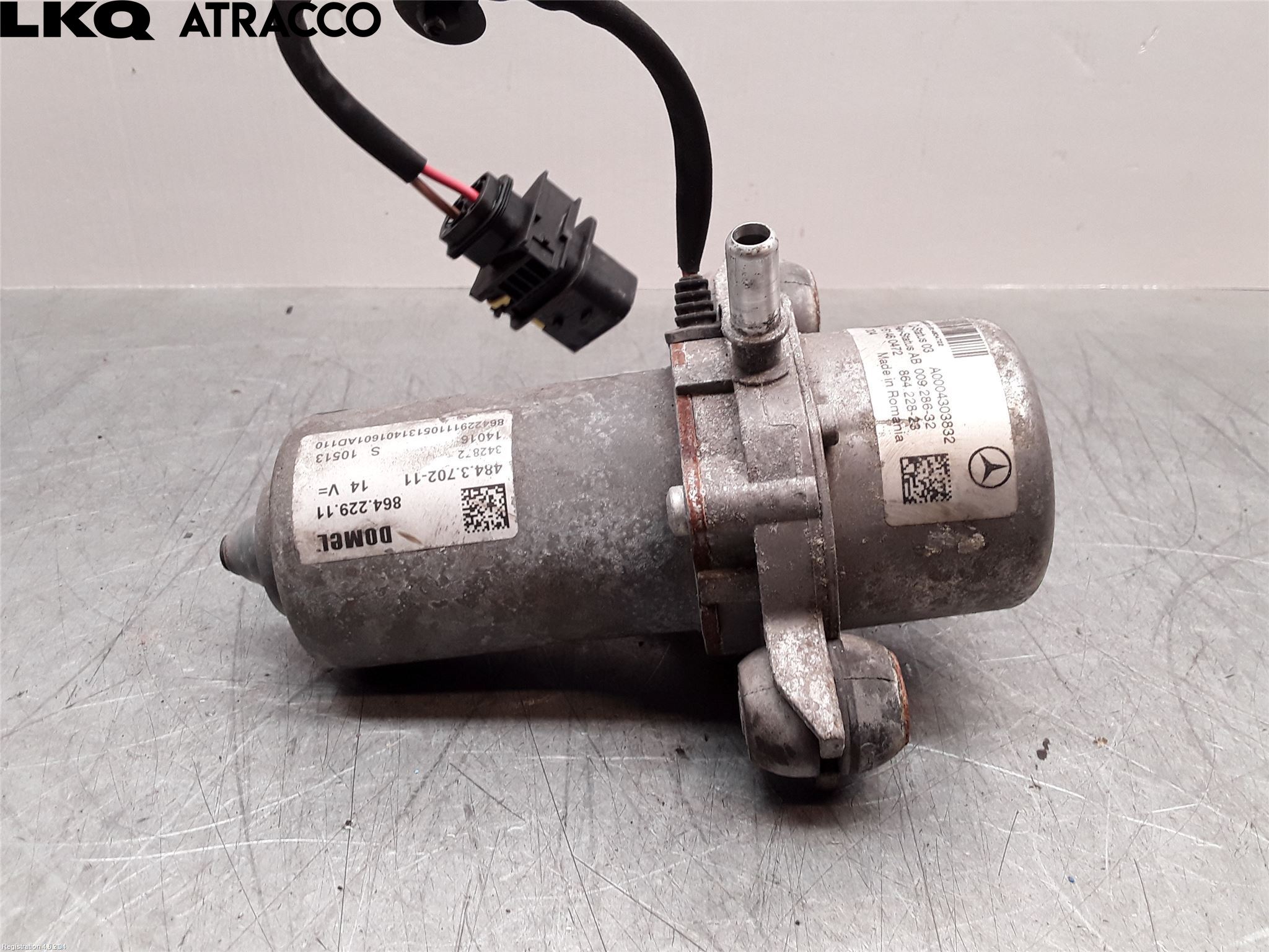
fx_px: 1026
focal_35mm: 28
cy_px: 476
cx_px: 634
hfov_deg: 63.4
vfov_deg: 49.7
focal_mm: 2.91
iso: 50
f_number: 1.9
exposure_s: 1/50
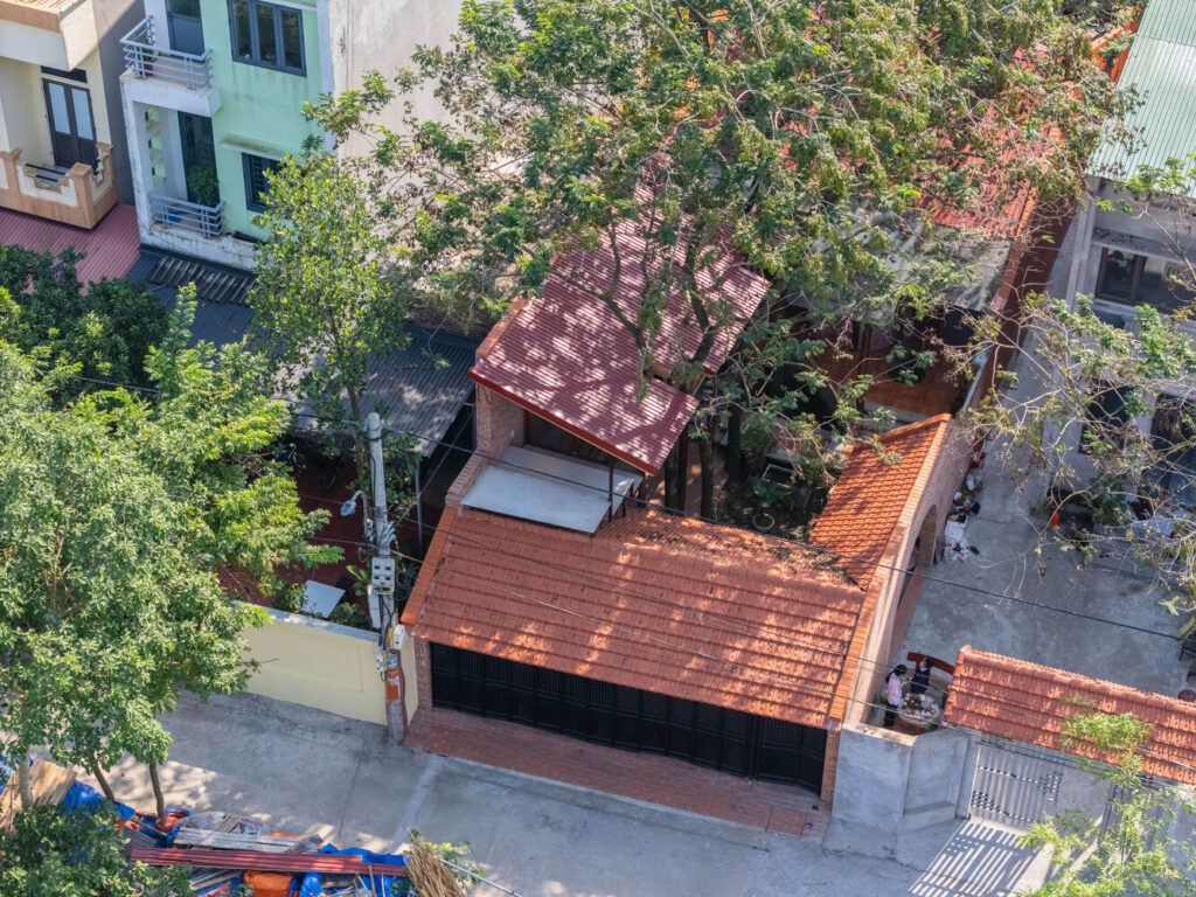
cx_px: 598
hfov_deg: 27.8
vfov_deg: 21.0
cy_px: 448
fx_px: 2419
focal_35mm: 70
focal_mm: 19.35
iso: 170
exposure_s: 1/730
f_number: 2.8
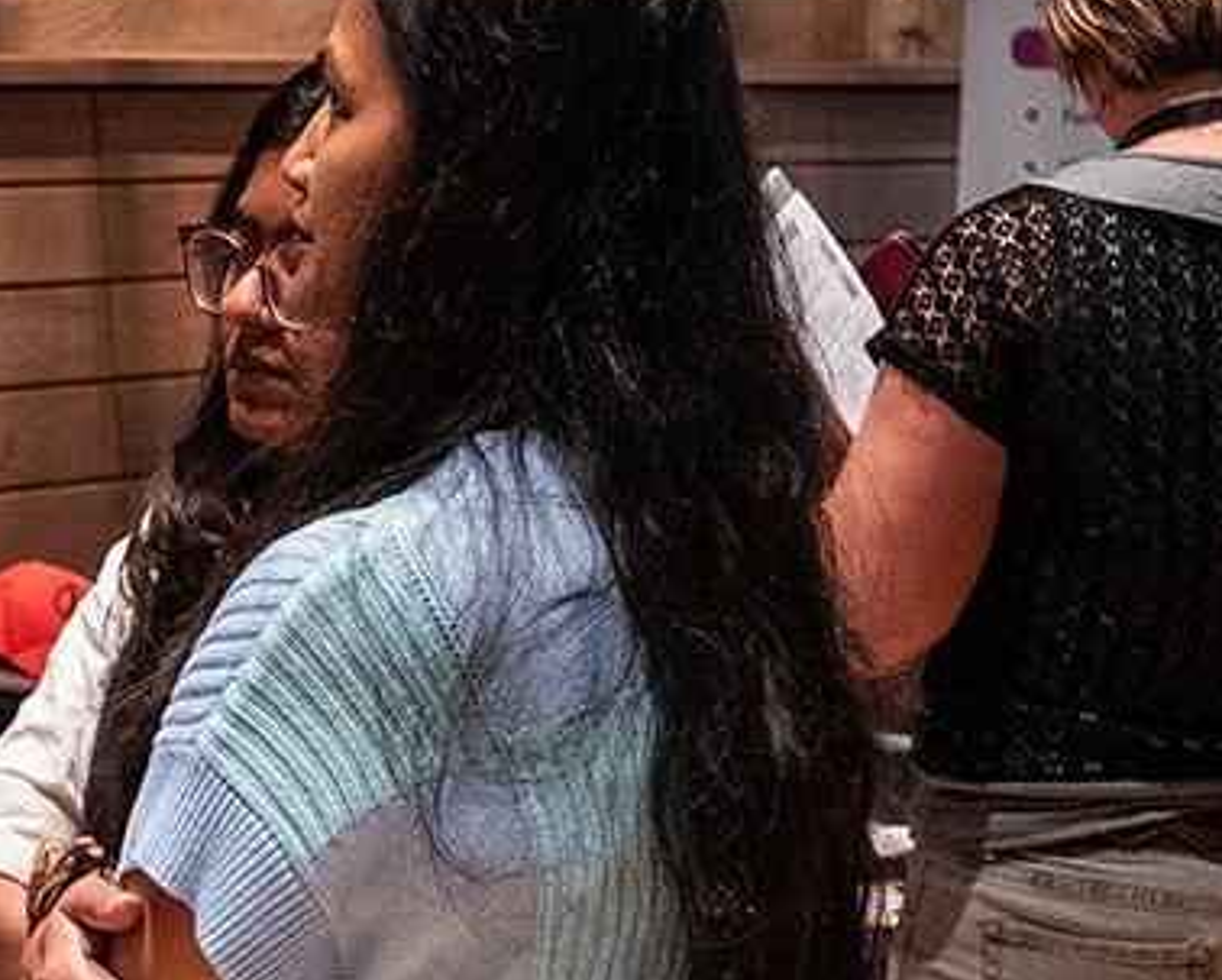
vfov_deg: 11.1
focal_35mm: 139
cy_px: 700
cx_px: -394
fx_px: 5031
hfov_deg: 13.3
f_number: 5
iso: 3200
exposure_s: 1/100
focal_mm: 35
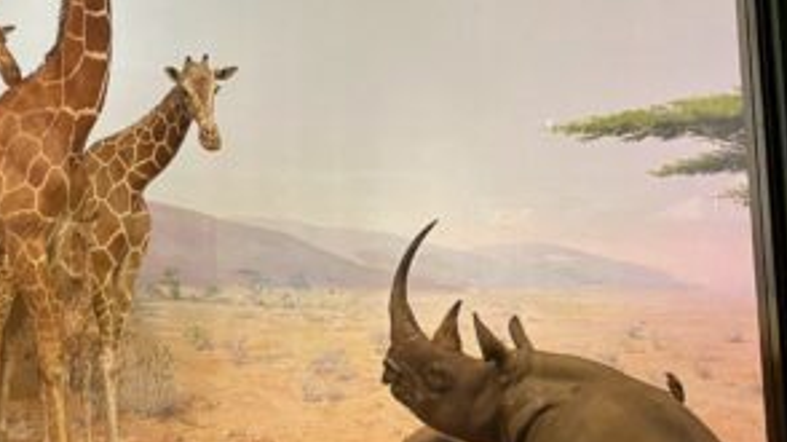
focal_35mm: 54
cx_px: 68
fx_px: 1126
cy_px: 131
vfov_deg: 22.1
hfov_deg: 36.0
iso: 640
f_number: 1.8
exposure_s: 1/40
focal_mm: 4.25
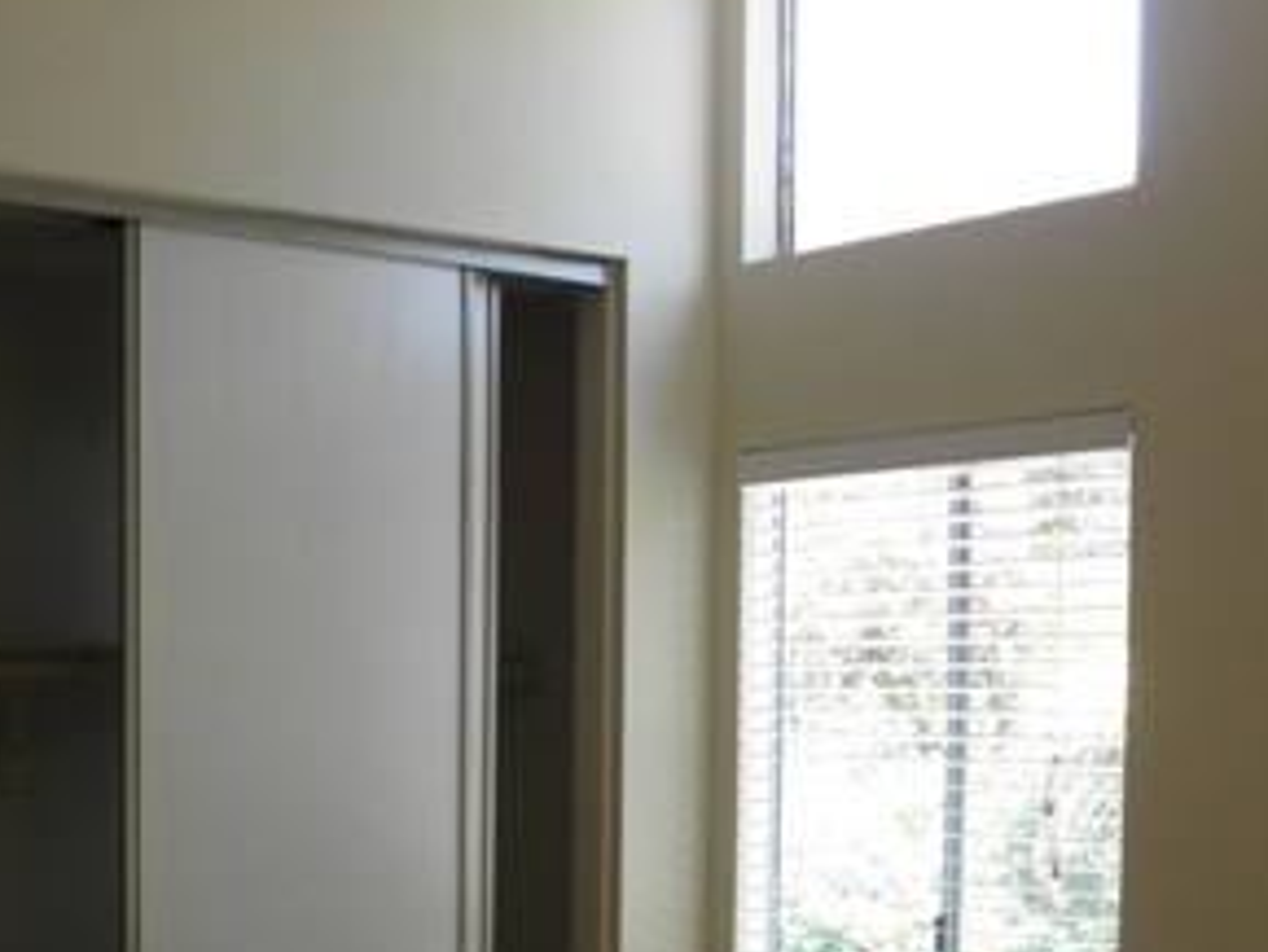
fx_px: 2272
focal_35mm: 62
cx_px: 105
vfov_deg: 23.0
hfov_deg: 29.8
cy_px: 873
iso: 64
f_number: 3
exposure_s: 1/40
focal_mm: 5
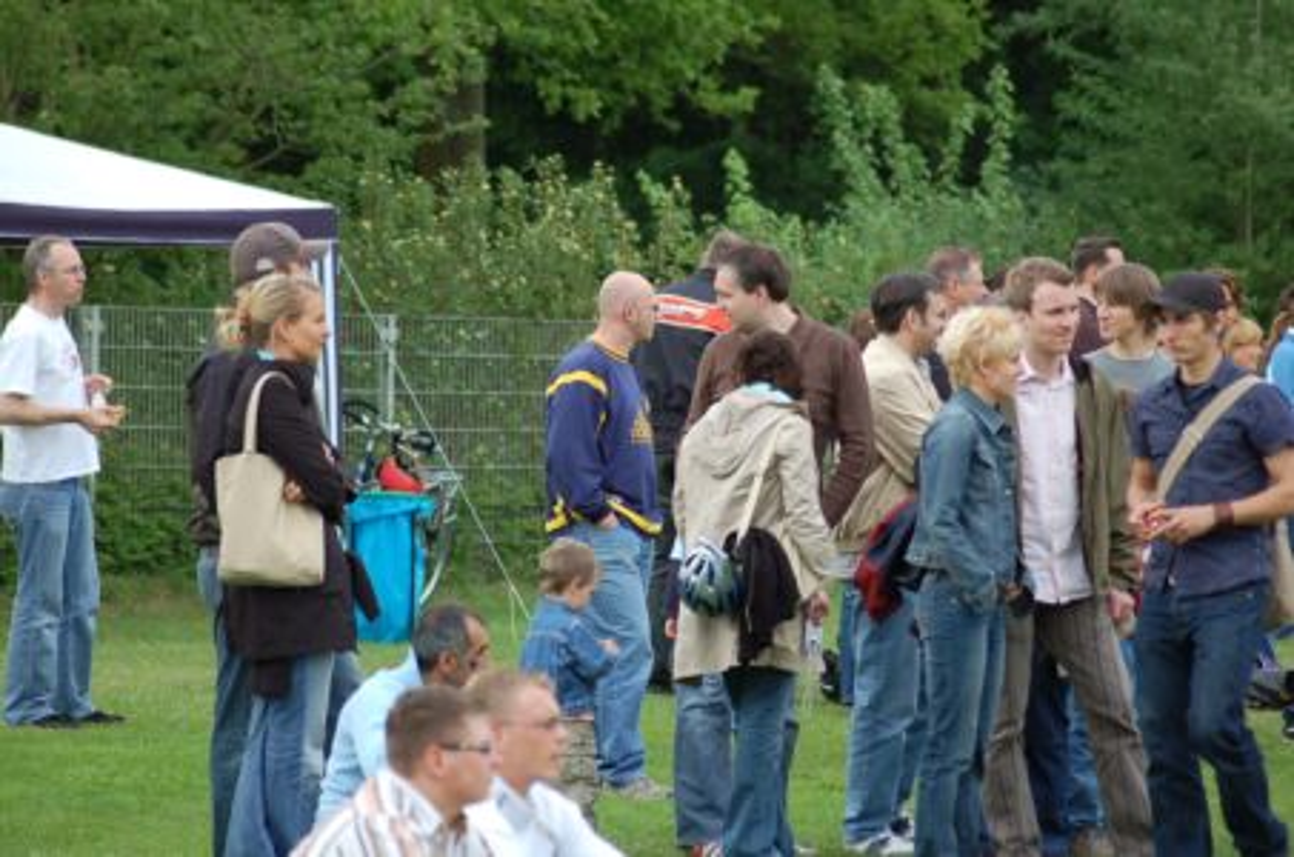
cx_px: 647
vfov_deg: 6.1
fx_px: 8070
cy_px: 428
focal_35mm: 225
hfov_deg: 9.2
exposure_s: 1/640
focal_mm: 150
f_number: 4.5
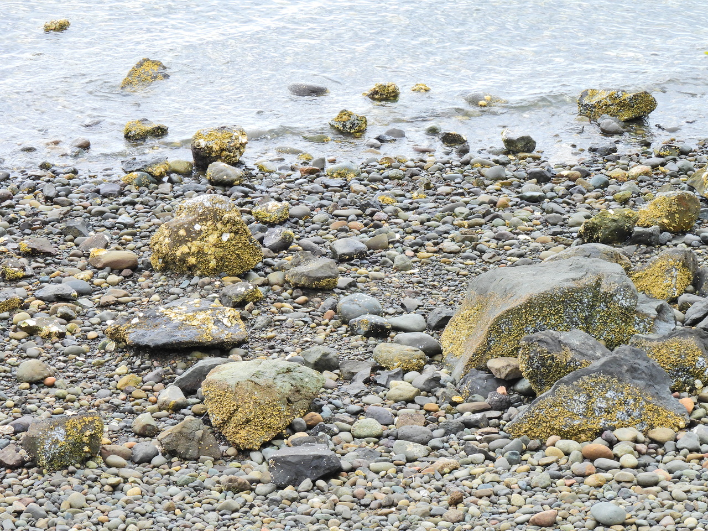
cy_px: 266
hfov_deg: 11.6
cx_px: 354
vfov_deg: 8.7
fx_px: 3477
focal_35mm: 170
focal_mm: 30.3
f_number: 8
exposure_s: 1/50
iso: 100
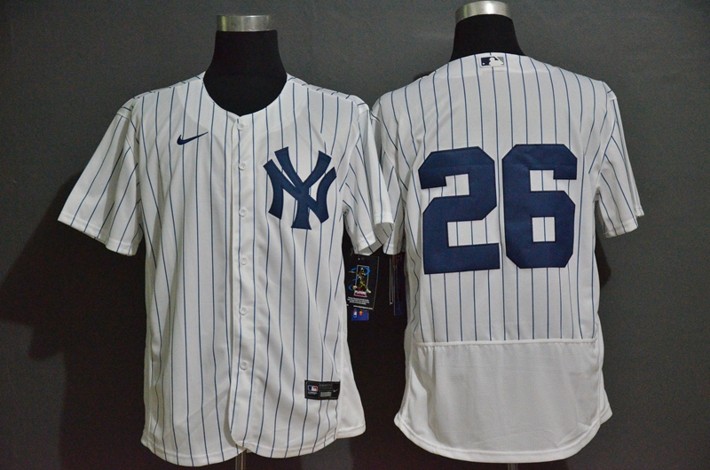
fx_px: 1771
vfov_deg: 15.1
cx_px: 355
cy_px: 235
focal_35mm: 90
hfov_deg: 22.7
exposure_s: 1/60
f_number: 5
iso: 4000
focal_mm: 60
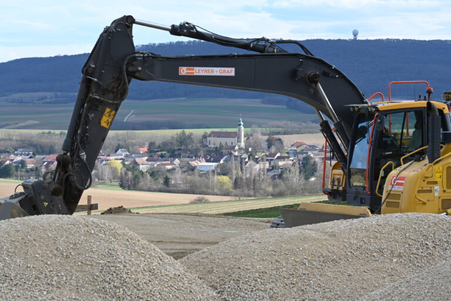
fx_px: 1942
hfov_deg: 13.2
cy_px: 150
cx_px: 226
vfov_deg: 8.9
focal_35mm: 155
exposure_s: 1/60
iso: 250
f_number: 18
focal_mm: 155
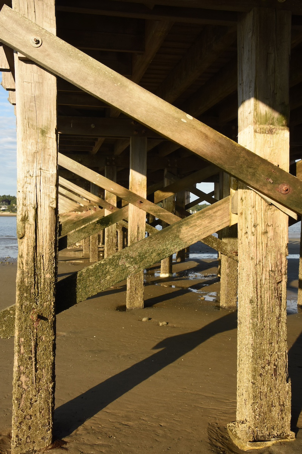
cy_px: 227
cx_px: 151
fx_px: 491
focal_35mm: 39
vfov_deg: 49.6
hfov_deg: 34.2
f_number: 18
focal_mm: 26
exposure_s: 1/160
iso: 500
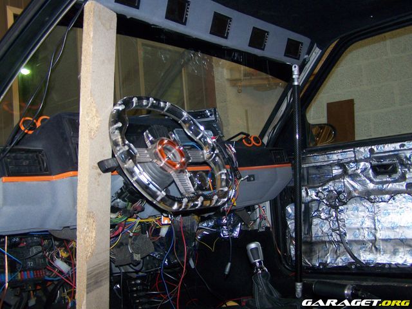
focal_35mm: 38
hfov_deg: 49.0
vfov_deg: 37.7
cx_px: 206
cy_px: 154
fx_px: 452
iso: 160
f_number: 2.8
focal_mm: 6.3
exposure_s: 1/60
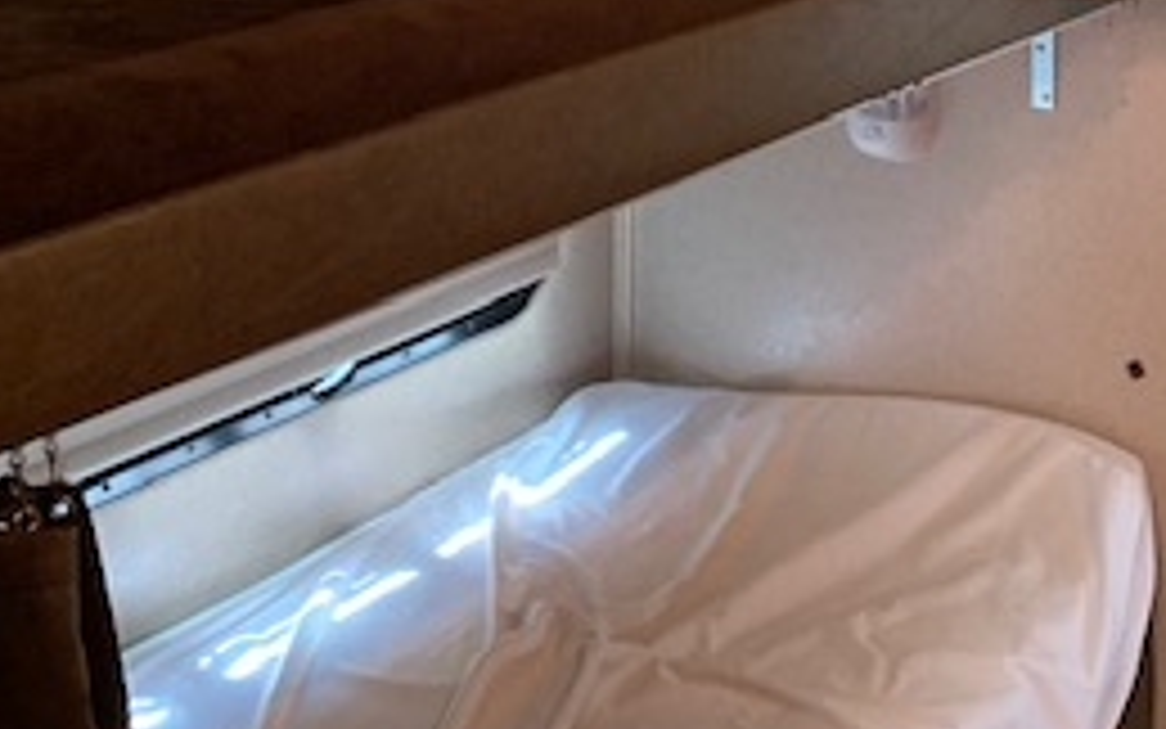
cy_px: -248
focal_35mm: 68
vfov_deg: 17.8
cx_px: 824
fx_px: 2161
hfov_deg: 29.9
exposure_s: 1/45
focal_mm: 4.25
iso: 400
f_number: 1.8
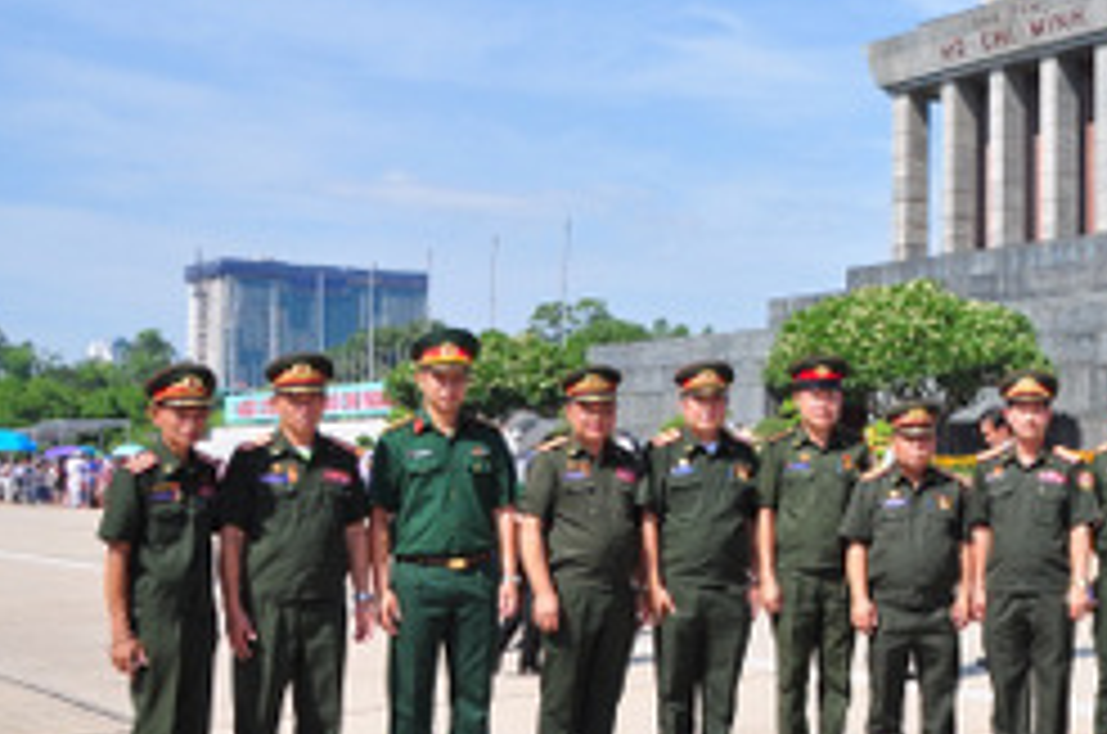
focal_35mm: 64
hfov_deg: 29.4
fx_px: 1965
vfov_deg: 21.1
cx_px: 1112
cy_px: 324
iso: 200
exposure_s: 1/320
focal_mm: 21
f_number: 10
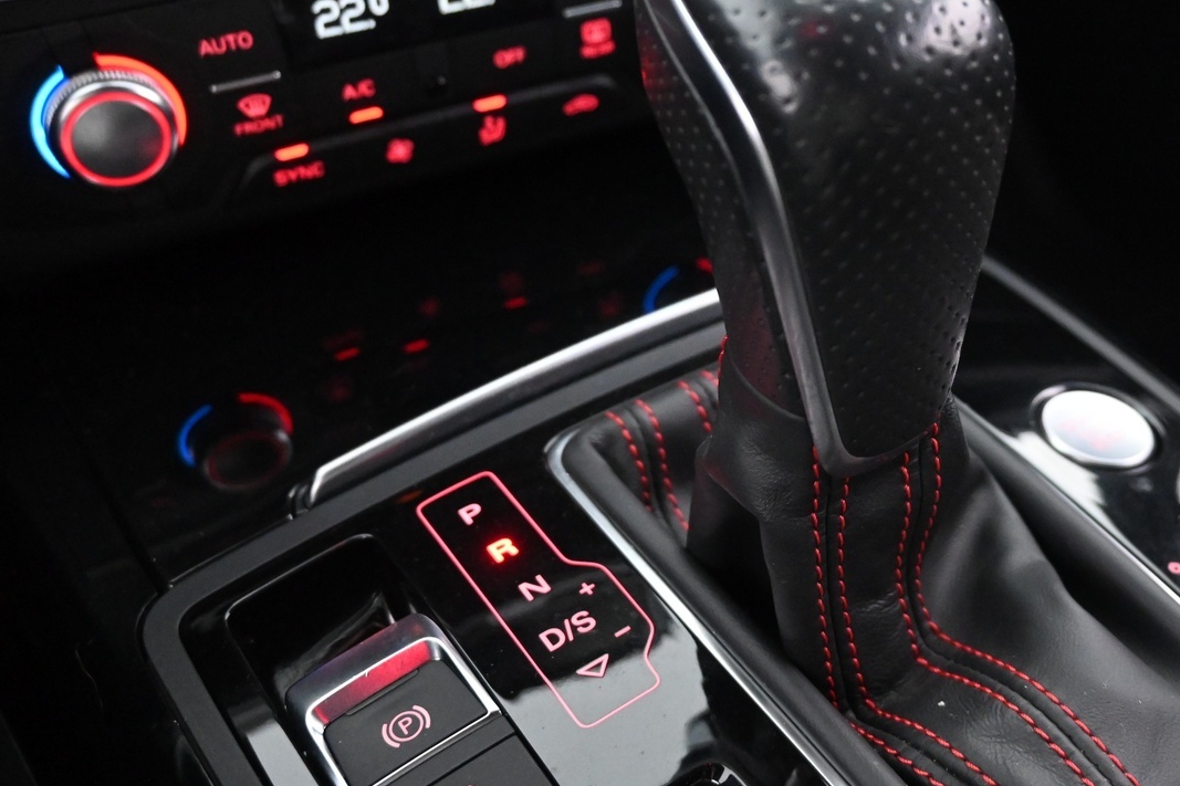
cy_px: 281
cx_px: 797
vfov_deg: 32.4
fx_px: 1344
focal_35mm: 41
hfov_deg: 46.6
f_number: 3.5
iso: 4500
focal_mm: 18
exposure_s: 1/30
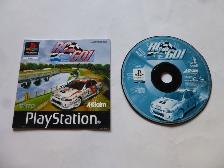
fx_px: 168
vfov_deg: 53.0
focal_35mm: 26
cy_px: 84
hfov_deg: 67.3
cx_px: 112
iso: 400
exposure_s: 1/25
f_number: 3.1
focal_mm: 4.5
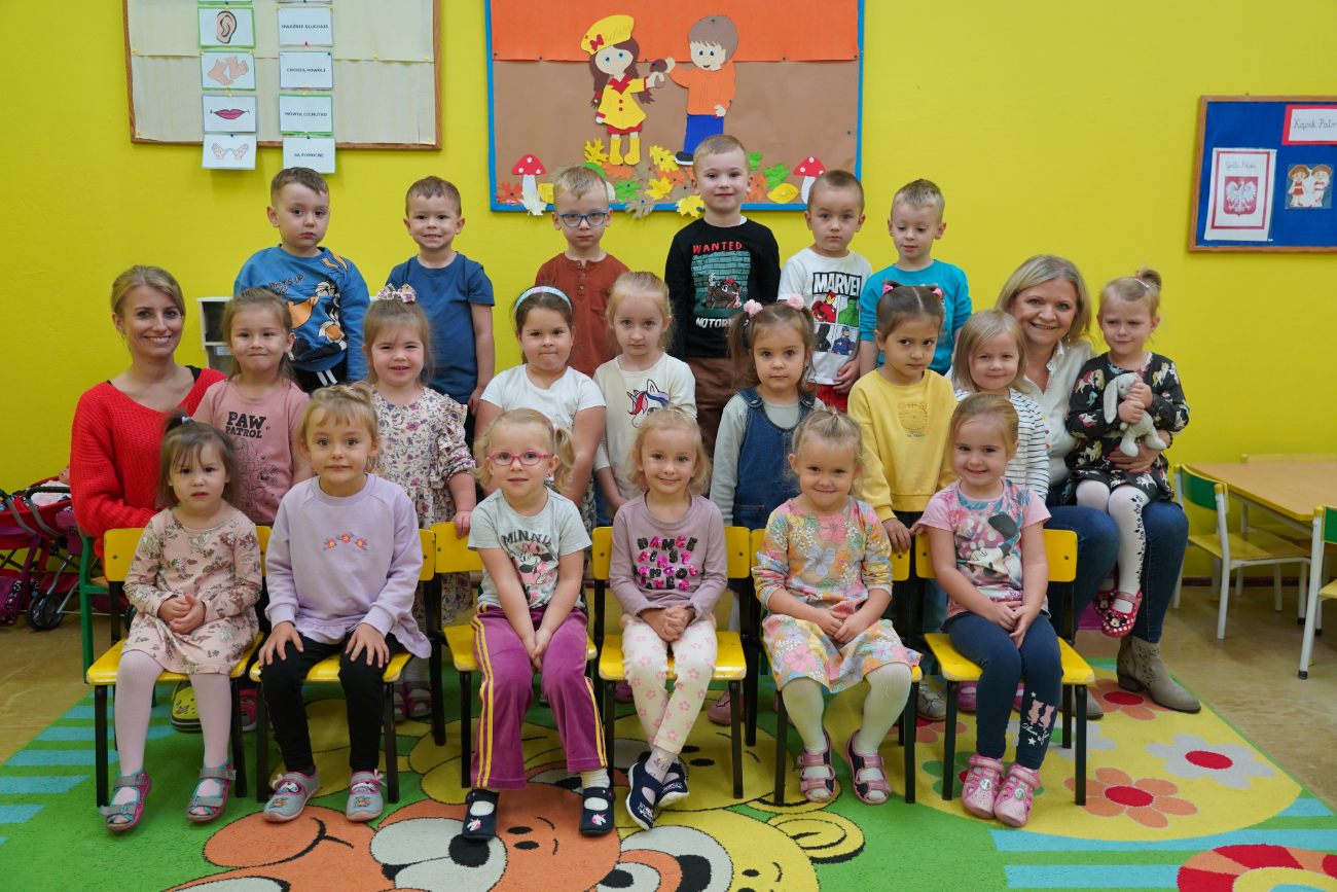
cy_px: 446
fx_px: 1188
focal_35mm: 32
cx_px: 668
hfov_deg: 58.7
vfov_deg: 41.1
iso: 2000
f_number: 4
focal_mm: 32
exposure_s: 1/160
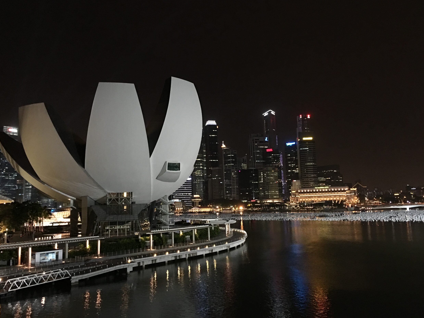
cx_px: 205
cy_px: 162
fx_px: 367
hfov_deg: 60.0
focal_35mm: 30
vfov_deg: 46.8
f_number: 2.2
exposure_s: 1/4
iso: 125
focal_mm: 4.15
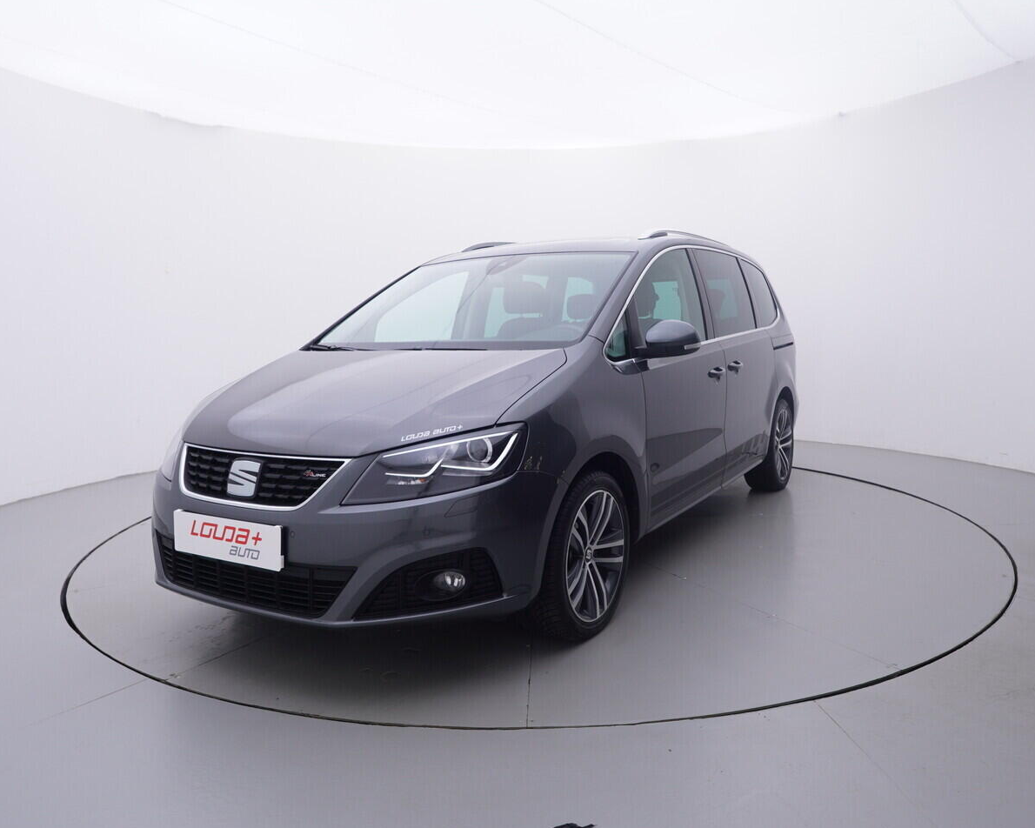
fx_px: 783
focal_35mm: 26
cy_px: 415
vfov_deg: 55.7
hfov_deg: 66.9
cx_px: 540
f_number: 5
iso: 200
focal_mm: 15
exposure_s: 1/80
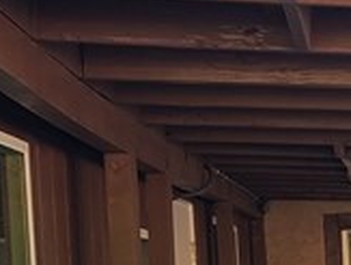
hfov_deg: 11.1
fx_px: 1656
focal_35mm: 163
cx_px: 665
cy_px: 377
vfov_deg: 8.9
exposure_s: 1/215
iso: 40
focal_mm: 5.4
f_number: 1.8
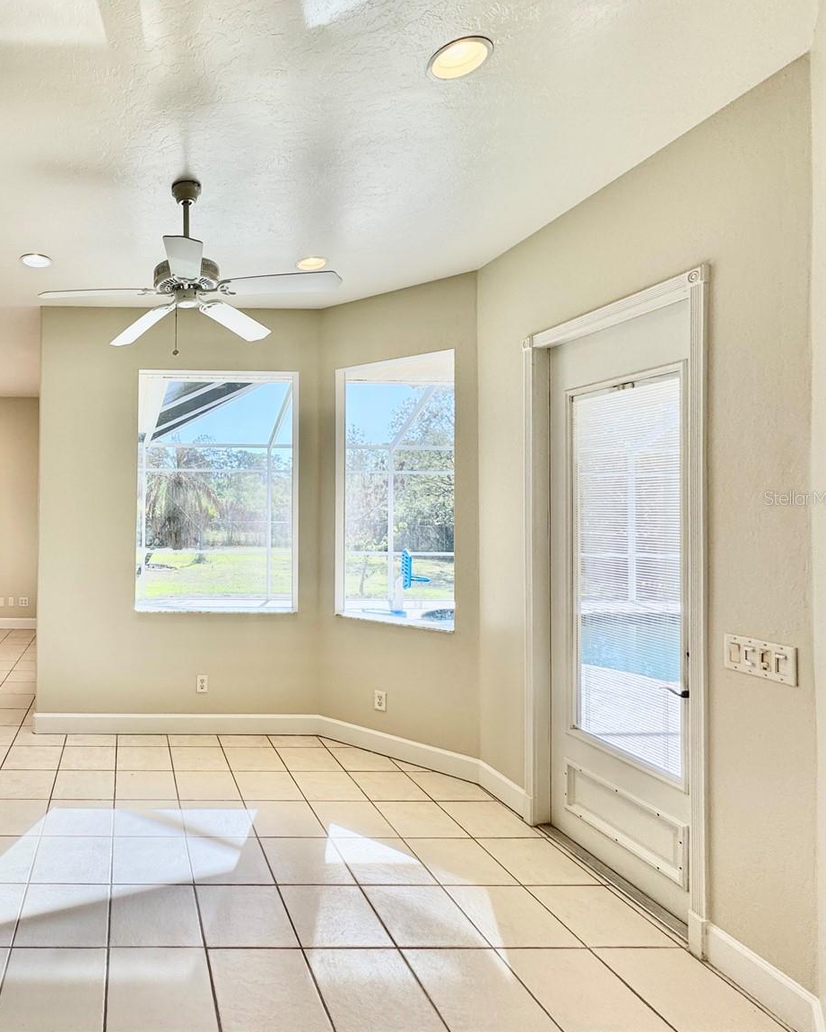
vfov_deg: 83.2
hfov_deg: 62.8
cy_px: 498
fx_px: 581
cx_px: 131
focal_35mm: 19
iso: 40
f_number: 2.2
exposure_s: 1/148
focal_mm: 2.22
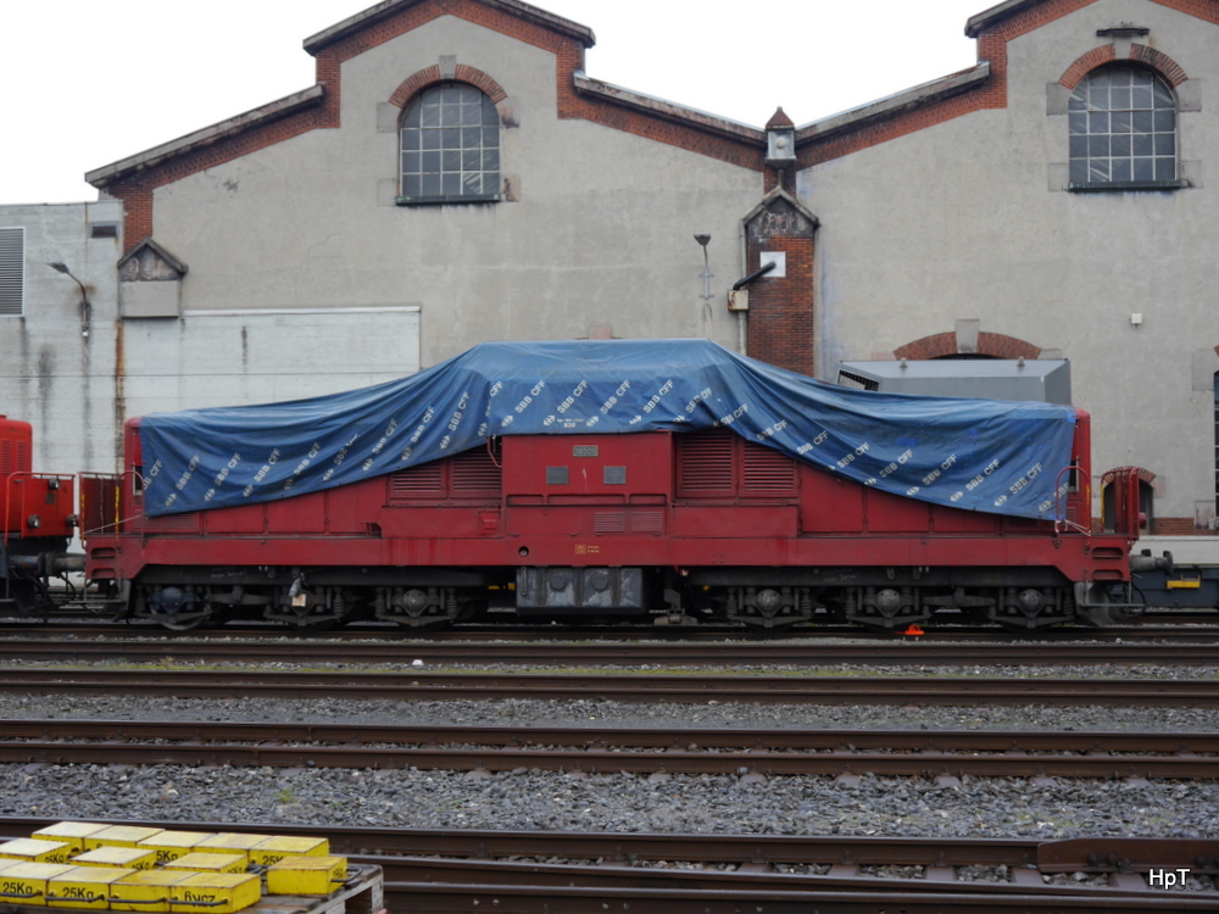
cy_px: 457
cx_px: 610
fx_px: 1761
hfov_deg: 38.2
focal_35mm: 50
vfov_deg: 29.1
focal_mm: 25
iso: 200
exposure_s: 1/60
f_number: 4.6
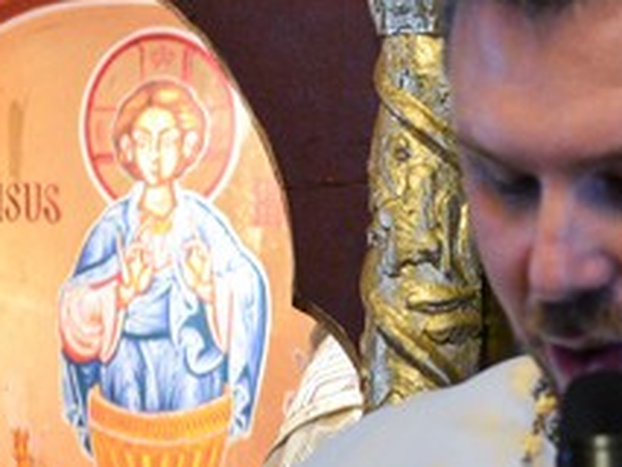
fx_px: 4189
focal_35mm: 233
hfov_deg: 8.3
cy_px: 505
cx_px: 892
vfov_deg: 6.4
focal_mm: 36
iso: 1800
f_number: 3.2
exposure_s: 1/80
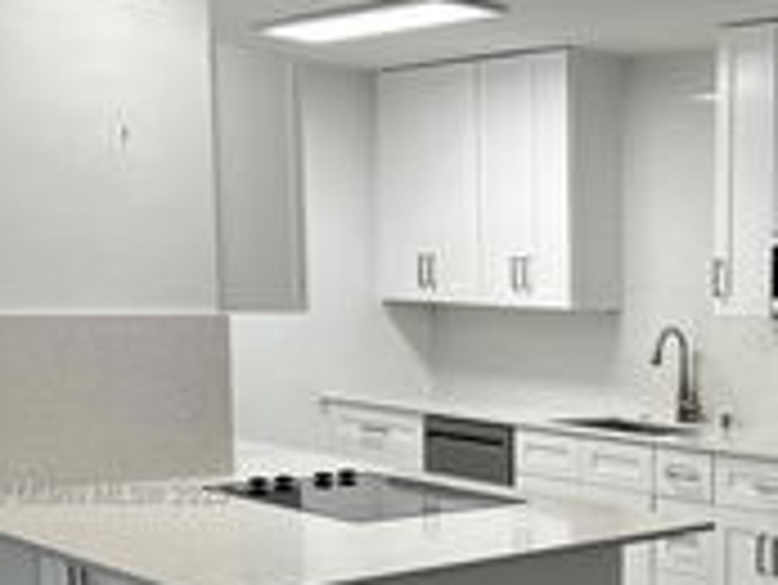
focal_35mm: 64
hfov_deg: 28.2
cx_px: 803
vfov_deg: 22.5
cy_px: 495
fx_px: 1439
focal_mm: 5.7
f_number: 1.5
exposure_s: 1/120
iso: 80
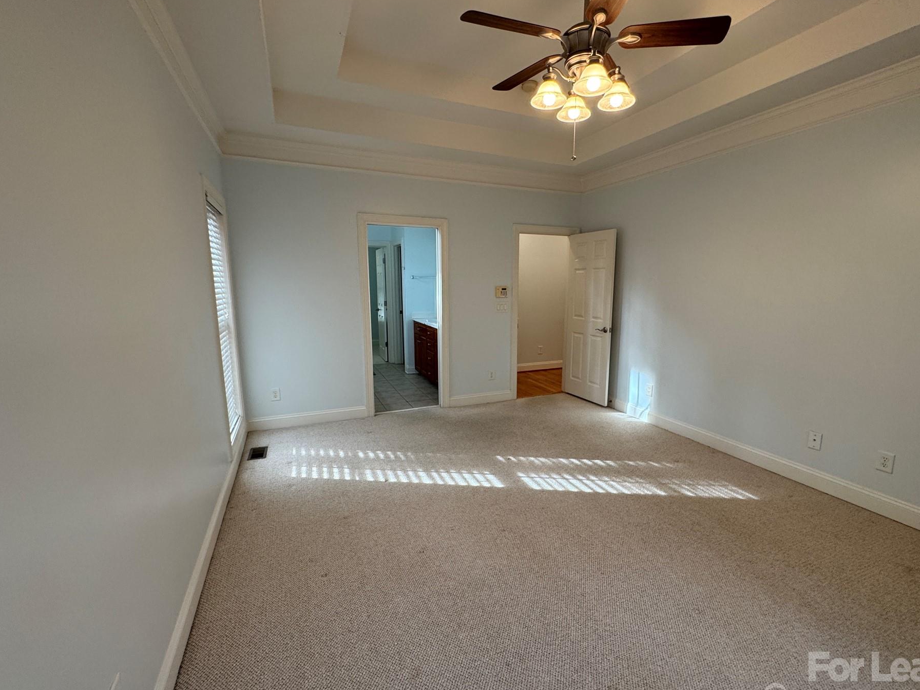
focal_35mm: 16
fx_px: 425
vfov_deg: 78.1
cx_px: 480
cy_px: 354
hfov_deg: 94.4
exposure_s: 1/120
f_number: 2.2
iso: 200
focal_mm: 2.22
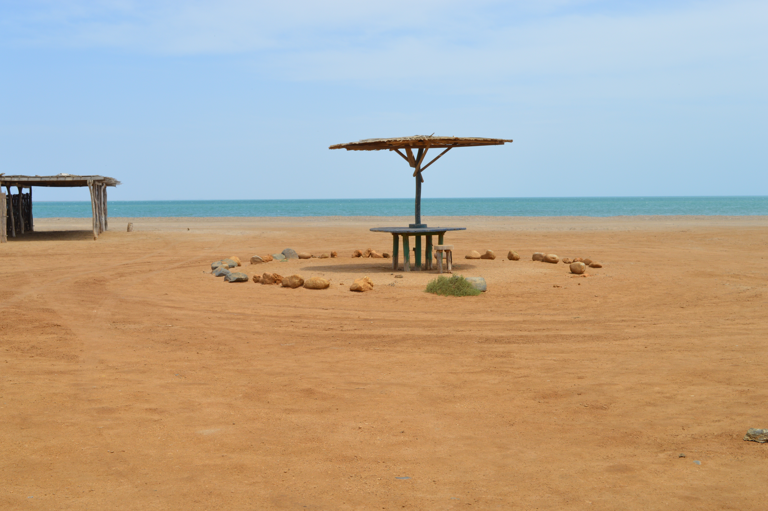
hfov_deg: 42.4
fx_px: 991
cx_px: 384
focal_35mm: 46
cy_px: 256
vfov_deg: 28.9
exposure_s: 1/320
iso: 100
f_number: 9
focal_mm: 31
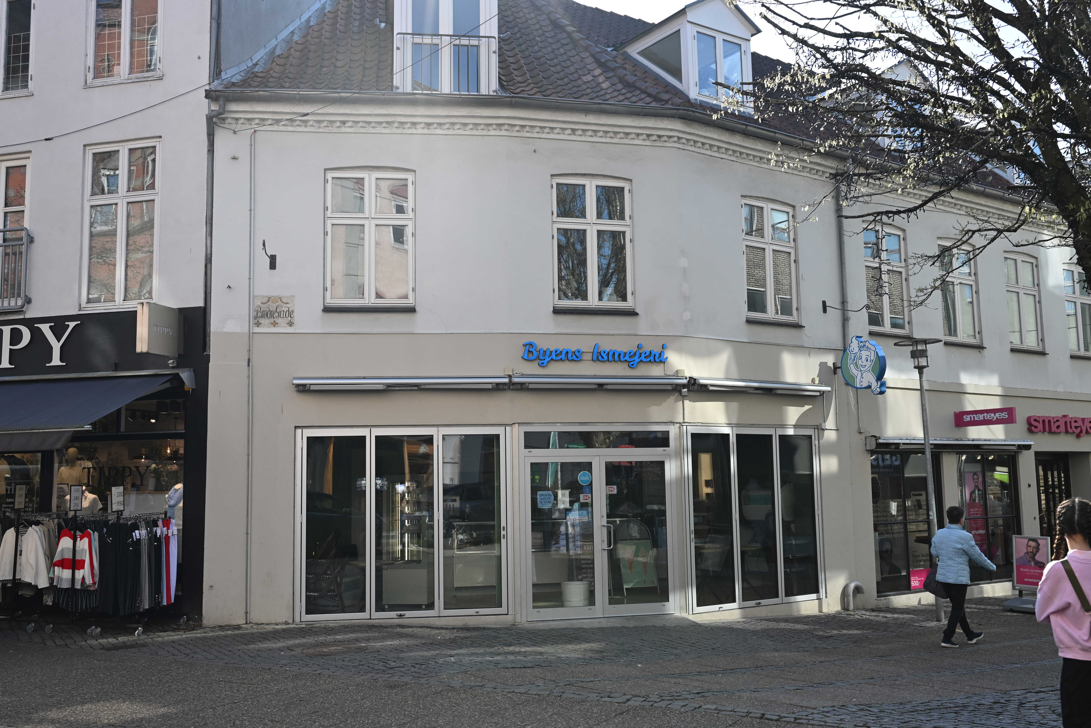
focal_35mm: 35
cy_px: 364
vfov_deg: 37.9
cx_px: 546
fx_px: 1061
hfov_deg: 54.4
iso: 800
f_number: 5
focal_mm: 35
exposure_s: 1/2500
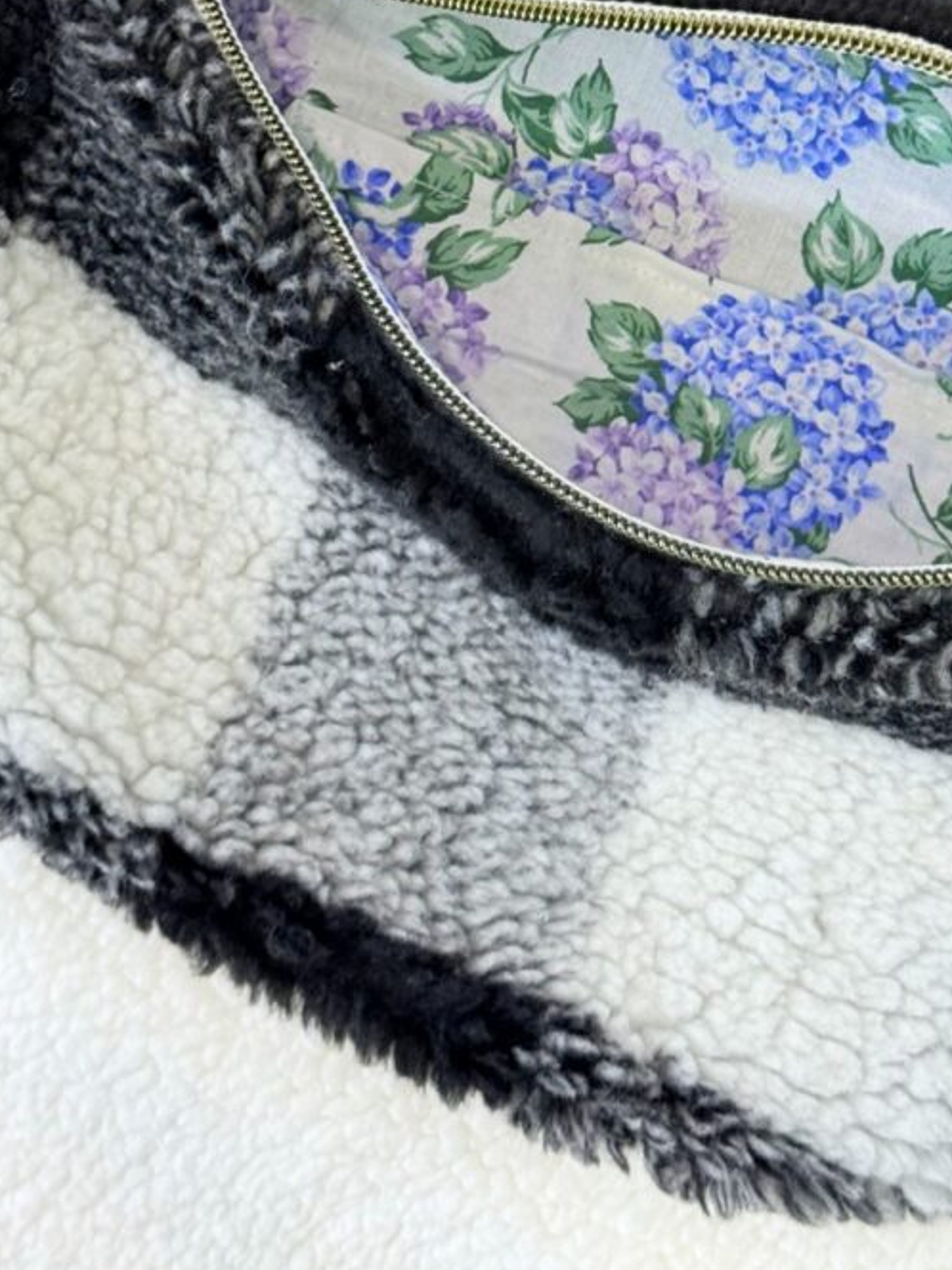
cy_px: 314
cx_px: 598
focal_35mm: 74
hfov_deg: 19.9
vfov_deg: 26.0
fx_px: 2714
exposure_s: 1/60
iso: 160
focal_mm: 6.76
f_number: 1.78
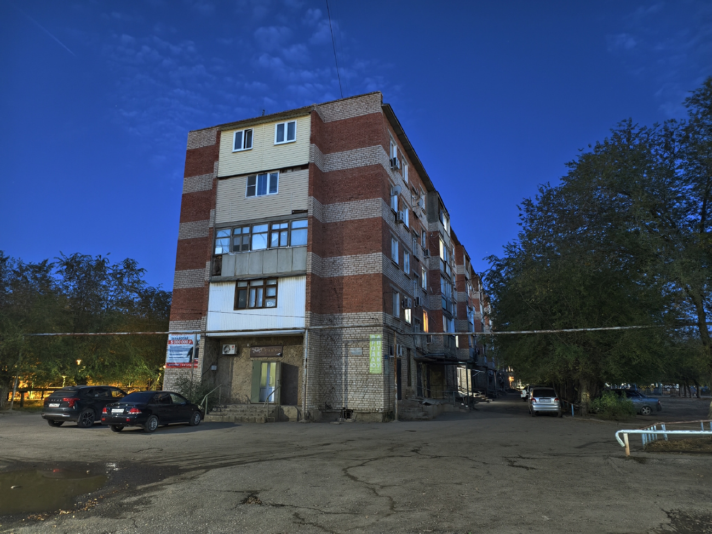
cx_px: 356
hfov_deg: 73.9
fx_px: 473
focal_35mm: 23
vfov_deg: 58.9
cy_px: 267
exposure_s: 1/4.35
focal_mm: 6.54
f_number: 1.57
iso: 3203
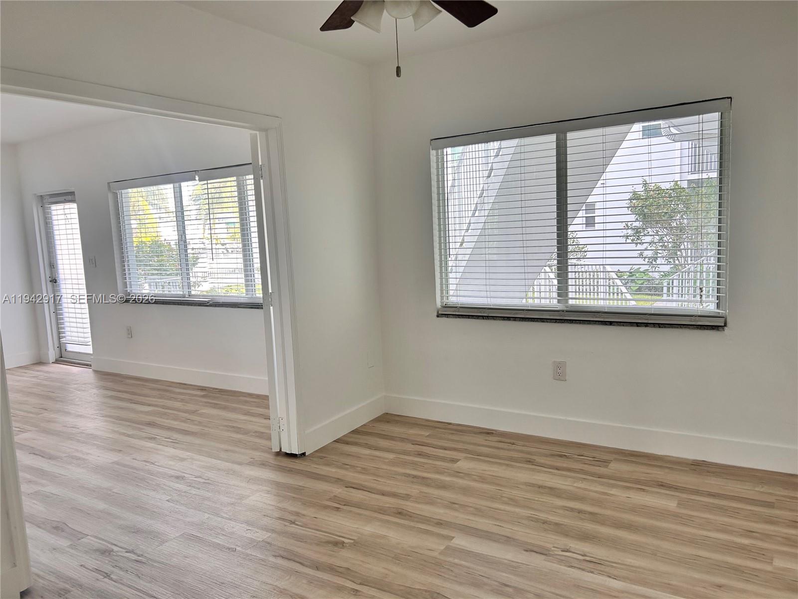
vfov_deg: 53.1
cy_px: 300
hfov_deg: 67.3
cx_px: 399
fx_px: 599
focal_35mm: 26
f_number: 1.5
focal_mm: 5.7
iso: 50
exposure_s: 1/120
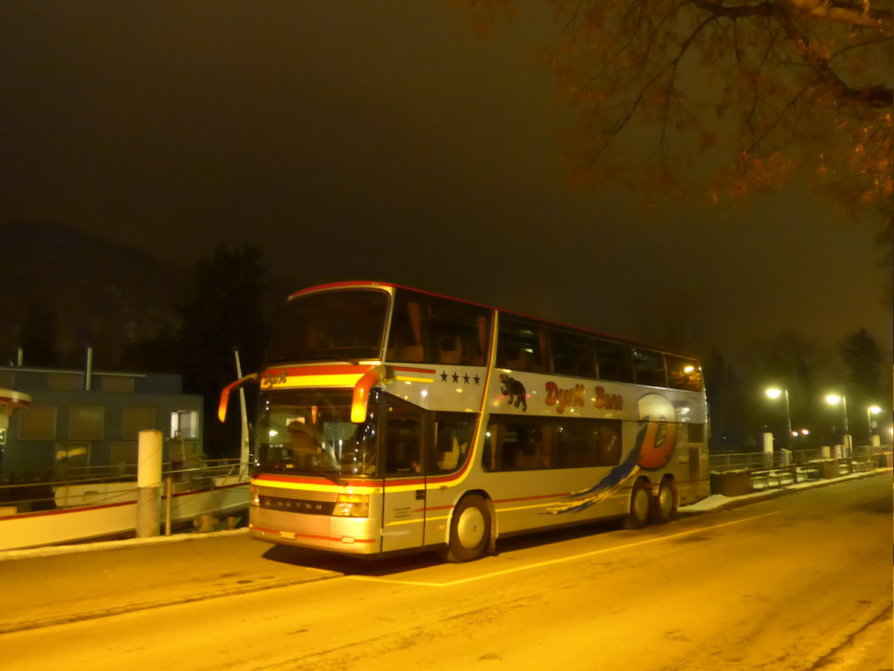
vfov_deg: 48.2
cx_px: 447
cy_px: 336
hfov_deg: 61.7
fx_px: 749
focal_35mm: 29
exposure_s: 1/4
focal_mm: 6
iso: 2500
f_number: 2
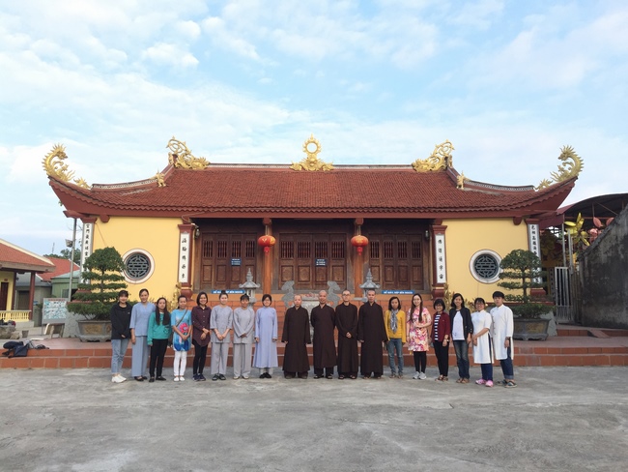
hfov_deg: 61.6
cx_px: 314
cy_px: 236
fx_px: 526
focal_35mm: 29
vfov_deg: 48.3
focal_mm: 4.15
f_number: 2.2
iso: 32
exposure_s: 1/416
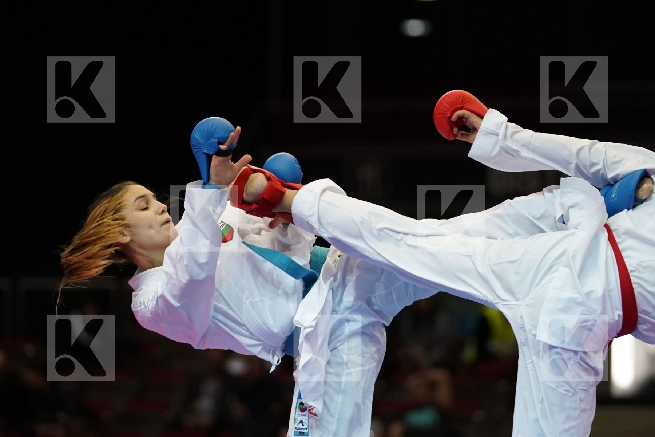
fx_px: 4093
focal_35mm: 225
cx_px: 328
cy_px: 218
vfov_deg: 6.1
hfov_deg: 9.1
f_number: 2.8
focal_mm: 150
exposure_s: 1/1000
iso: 4000
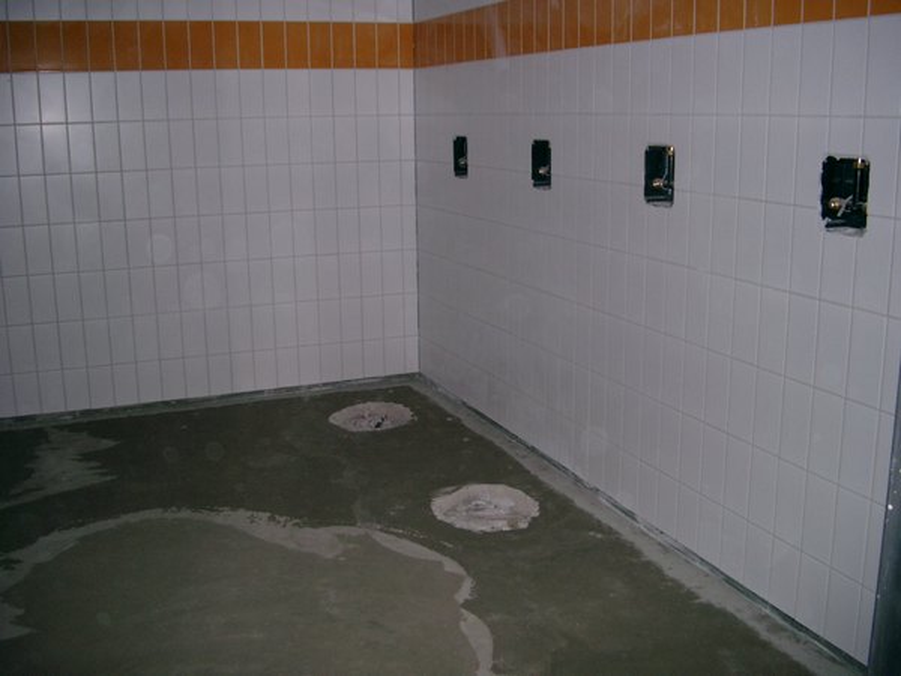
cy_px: 338
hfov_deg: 50.1
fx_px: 963
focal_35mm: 37
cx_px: 450
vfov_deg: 38.7
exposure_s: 1/60
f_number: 2.6
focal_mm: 7.6
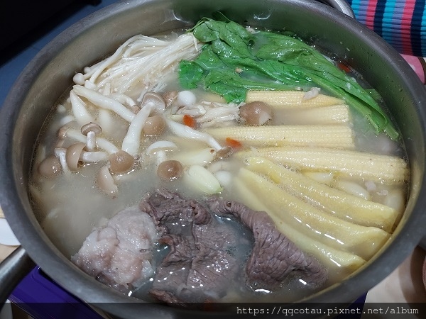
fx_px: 295
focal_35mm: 24
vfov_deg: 56.8
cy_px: 160
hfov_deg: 71.6
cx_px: 213
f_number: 1.8
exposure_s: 1/30
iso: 320
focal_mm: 4.6
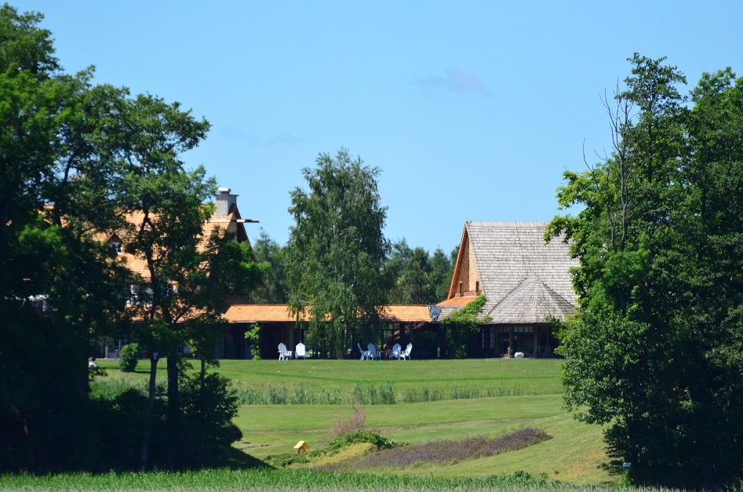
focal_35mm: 475
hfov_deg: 4.3
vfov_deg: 2.9
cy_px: 251
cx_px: 389
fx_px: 9782
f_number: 5.6
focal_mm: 300
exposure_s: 1/8000
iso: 1800
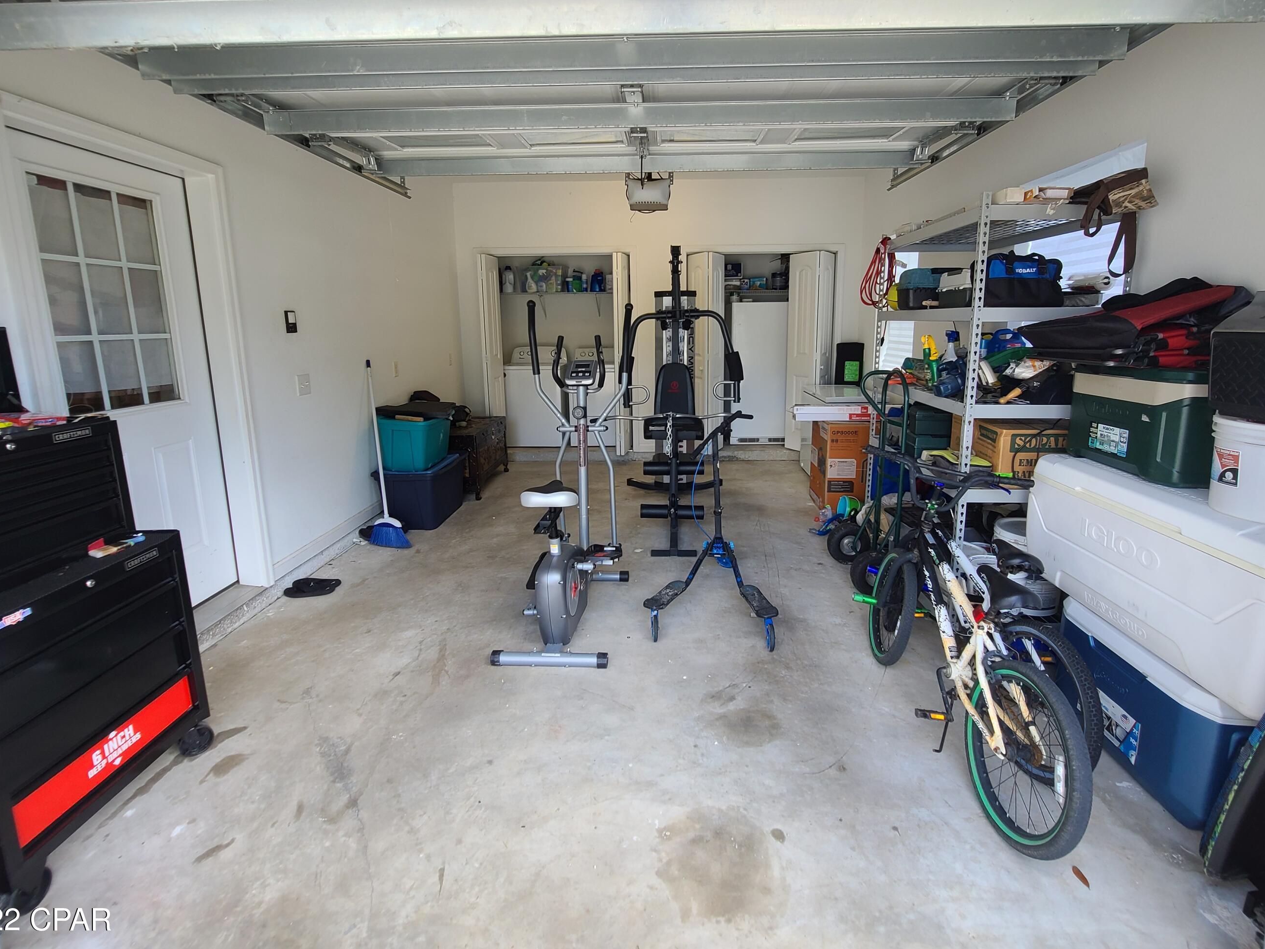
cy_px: 422
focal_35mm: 15
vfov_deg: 81.5
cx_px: 657
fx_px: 548
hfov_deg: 98.1
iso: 80
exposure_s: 1/120
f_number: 2.2
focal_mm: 2.2
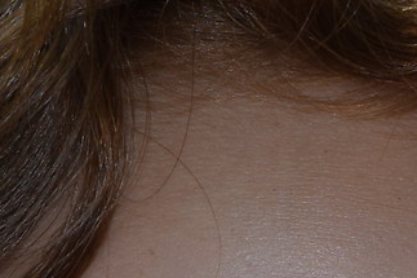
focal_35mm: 614
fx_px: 7105
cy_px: 619
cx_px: 483
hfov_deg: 3.4
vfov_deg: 2.2
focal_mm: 55
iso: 200
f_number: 5.6
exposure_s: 1/200
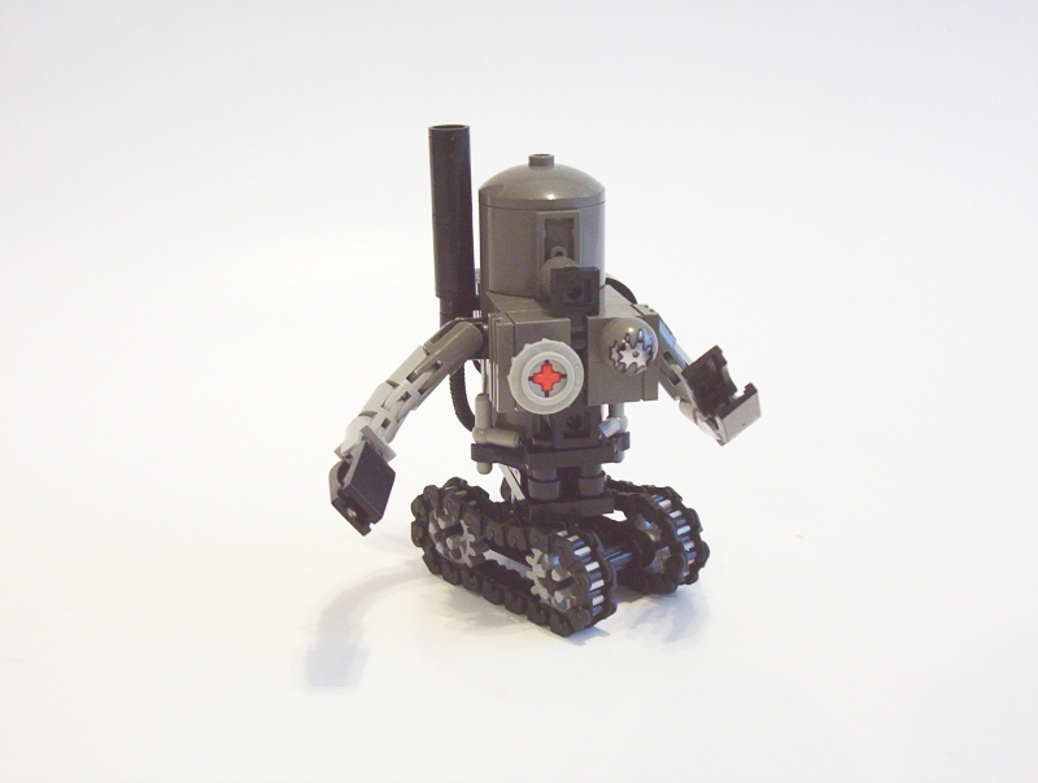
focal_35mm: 54
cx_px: 519
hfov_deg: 35.5
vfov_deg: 27.1
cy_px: 392
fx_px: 1623
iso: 200
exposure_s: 1/9.3
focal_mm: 7.1
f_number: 2.97
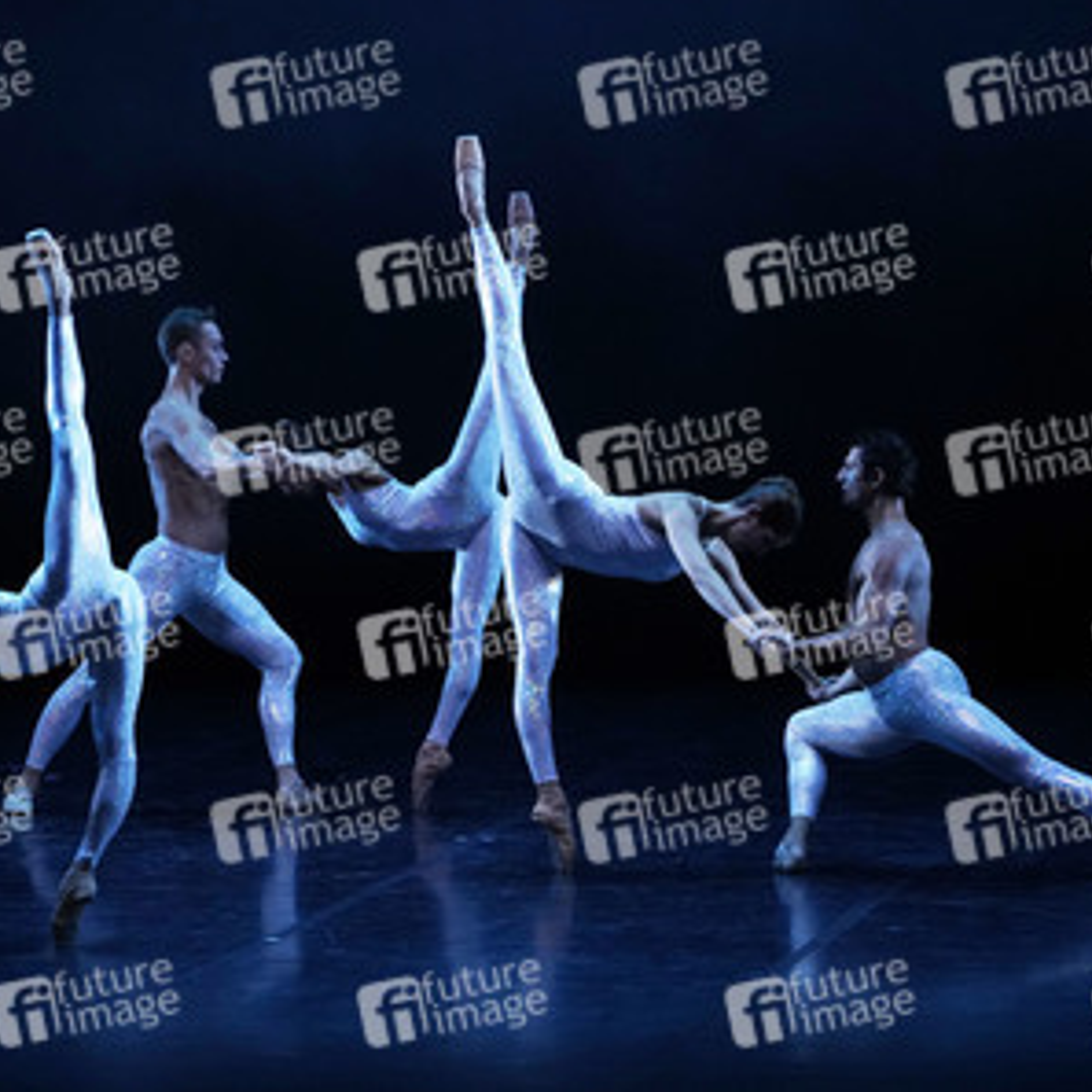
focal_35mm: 258
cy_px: 544
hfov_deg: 6.8
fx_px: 9208
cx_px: 355
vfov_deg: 6.8
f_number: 6.3
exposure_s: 1/320
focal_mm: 200
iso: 6400
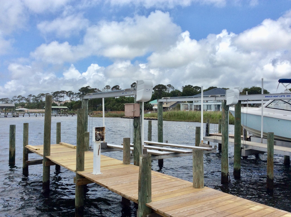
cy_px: 108
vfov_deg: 44.1
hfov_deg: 56.9
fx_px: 269
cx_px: 146
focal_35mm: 32
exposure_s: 1/1789
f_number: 2.4
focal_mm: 3.3
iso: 32
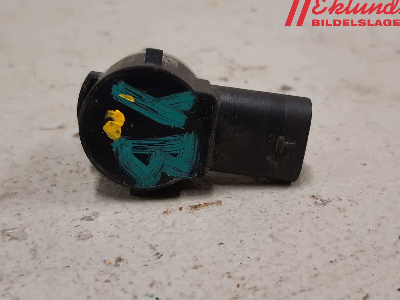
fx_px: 312
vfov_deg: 51.4
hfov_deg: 65.3
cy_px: 147
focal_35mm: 27
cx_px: 201
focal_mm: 3.93
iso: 160
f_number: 1.7
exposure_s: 1/50
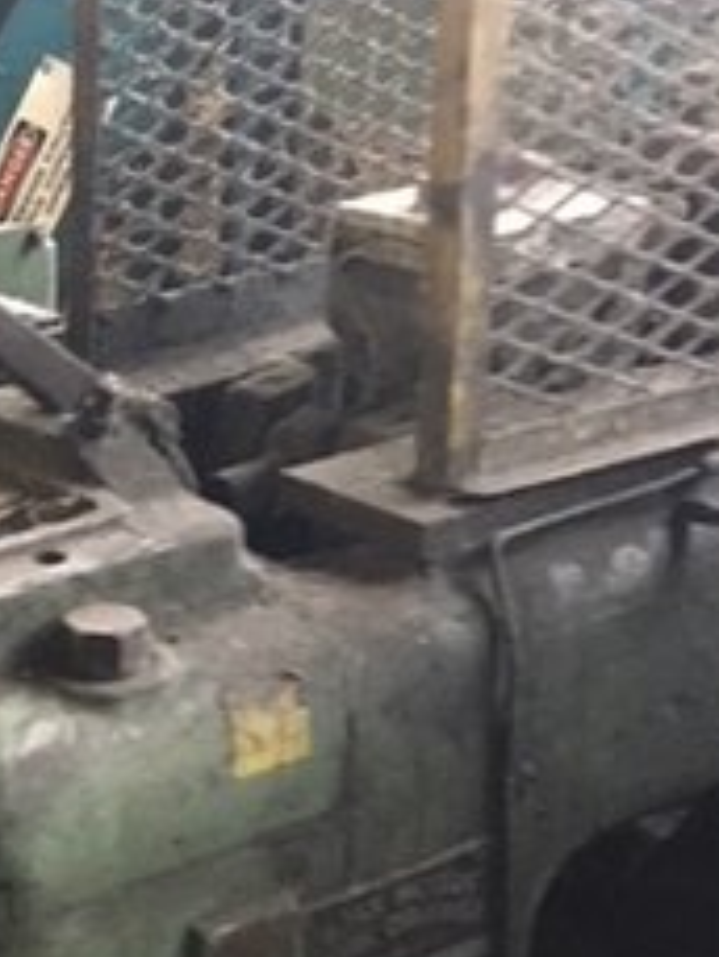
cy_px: 861
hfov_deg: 18.1
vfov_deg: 24.9
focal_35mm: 76
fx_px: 2103
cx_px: -217
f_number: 2.2
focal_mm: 4.15
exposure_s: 1/4
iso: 100
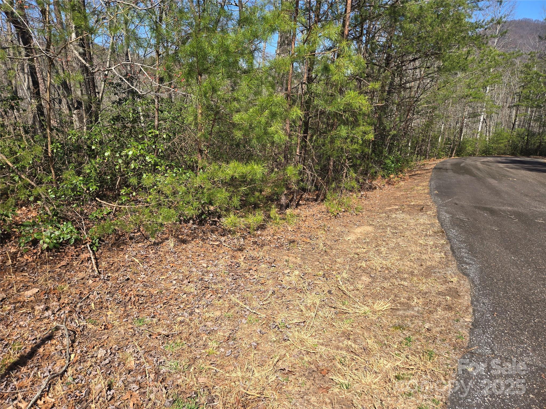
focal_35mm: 23
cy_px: 204
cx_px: 273
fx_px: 363
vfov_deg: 58.9
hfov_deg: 73.9
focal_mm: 5.4
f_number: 1.8
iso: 25
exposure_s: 1/1314
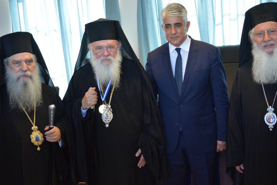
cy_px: 92
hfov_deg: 33.4
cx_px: 138
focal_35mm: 60
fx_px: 462
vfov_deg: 22.6
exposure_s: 1/40
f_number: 4.5
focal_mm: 40
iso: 800
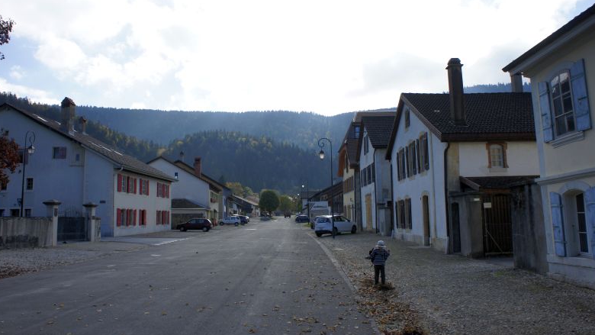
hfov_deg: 66.1
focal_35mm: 29
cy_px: 151
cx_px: 296
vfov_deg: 40.2
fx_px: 458
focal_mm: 18
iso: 200
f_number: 7.1
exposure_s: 1/400
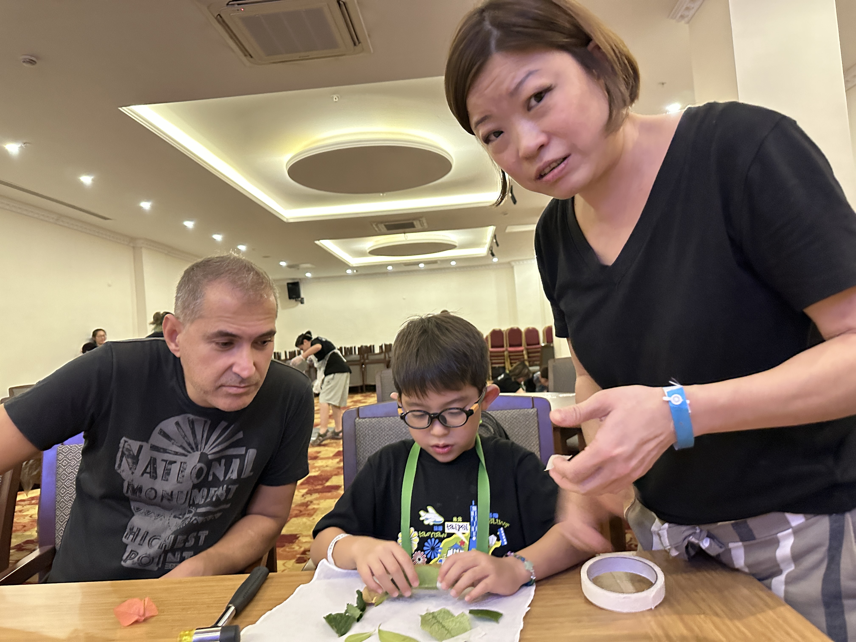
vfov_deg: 56.8
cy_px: 321
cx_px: 428
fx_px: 593
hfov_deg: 71.6
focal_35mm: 24
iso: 1000
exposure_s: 1/32
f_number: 1.78
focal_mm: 6.86
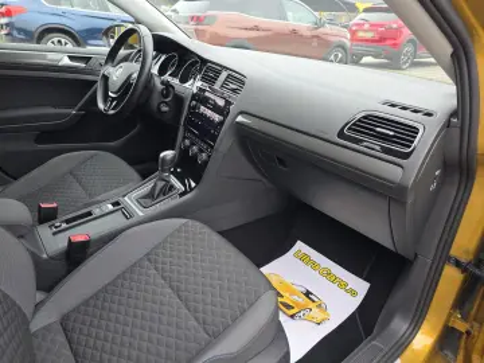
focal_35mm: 23
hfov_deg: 73.9
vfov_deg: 58.9
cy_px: 182
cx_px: 242
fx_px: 322
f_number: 1.7
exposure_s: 1/100
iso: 125
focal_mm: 6.25
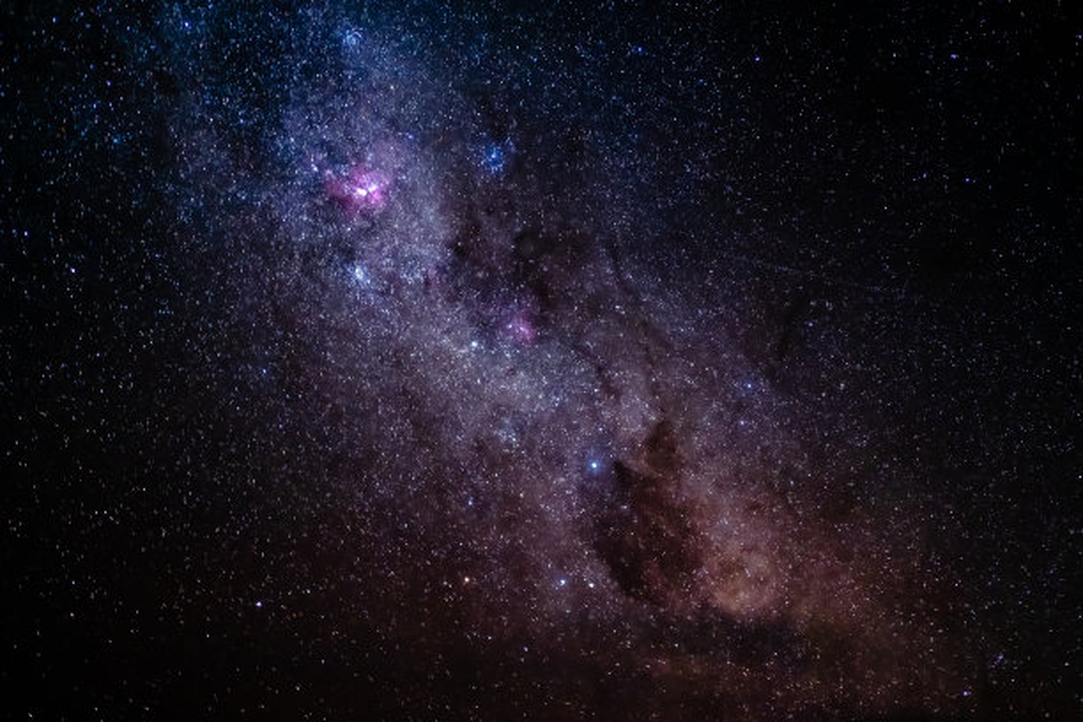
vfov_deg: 25.5
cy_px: 361
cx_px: 542
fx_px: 1594
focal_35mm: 53
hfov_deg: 37.5
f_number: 2
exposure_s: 30
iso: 3200
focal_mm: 35
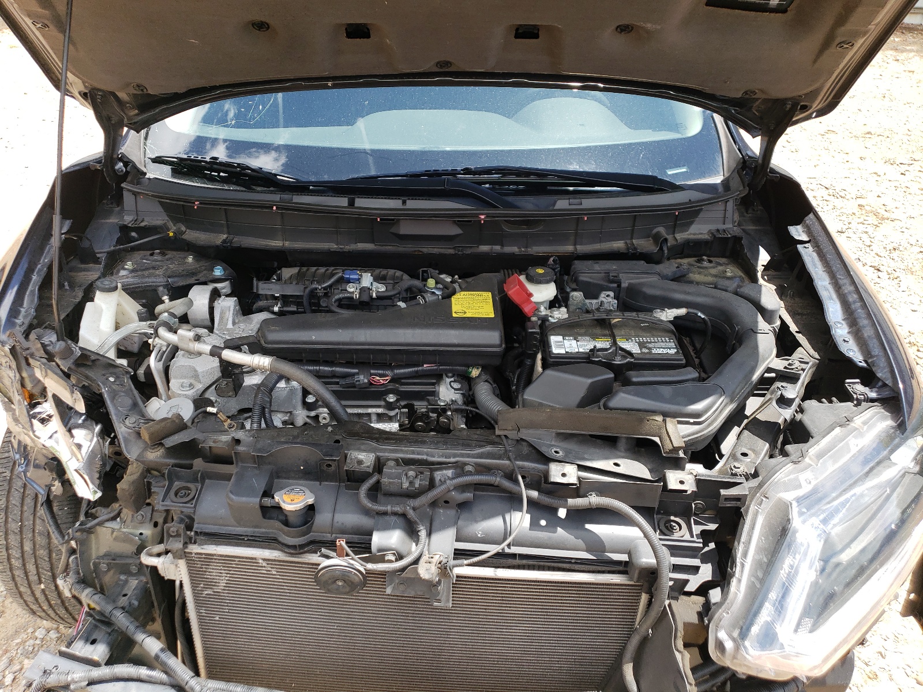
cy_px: 346
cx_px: 462
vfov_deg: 53.1
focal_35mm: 26
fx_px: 693
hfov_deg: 67.3
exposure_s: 1/769
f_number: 1.5
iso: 50
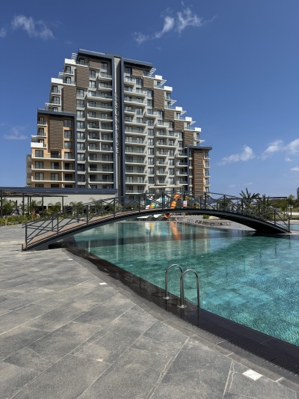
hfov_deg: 56.8
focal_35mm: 24
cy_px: 200
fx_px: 276
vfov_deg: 71.6
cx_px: 150
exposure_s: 1/7092
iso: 80
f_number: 1.78
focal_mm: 6.76
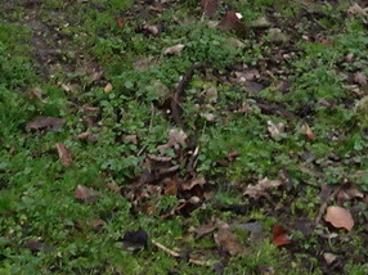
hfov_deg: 14.2
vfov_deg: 9.6
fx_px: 1476
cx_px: 163
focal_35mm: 139
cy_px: -360
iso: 200
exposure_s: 1/30
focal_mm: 4.1
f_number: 3.5
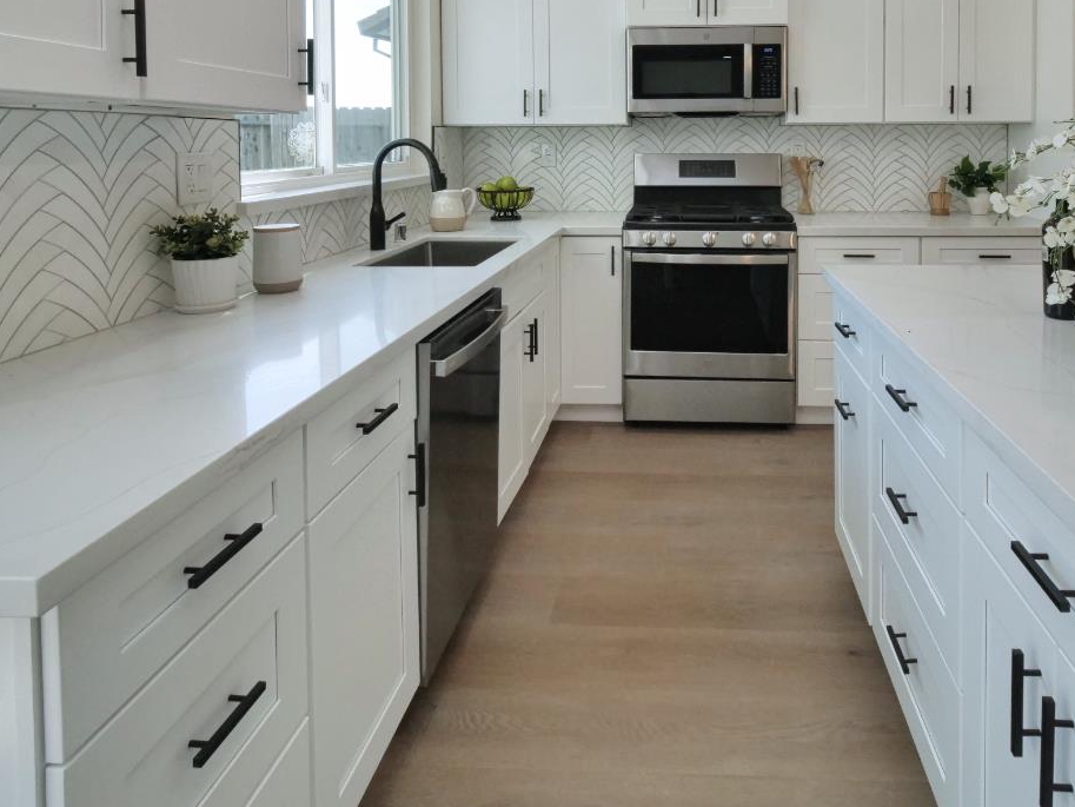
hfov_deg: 72.7
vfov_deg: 54.8
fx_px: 714
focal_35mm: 23
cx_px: 672
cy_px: 160
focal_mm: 7
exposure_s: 1/160
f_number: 9
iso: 800
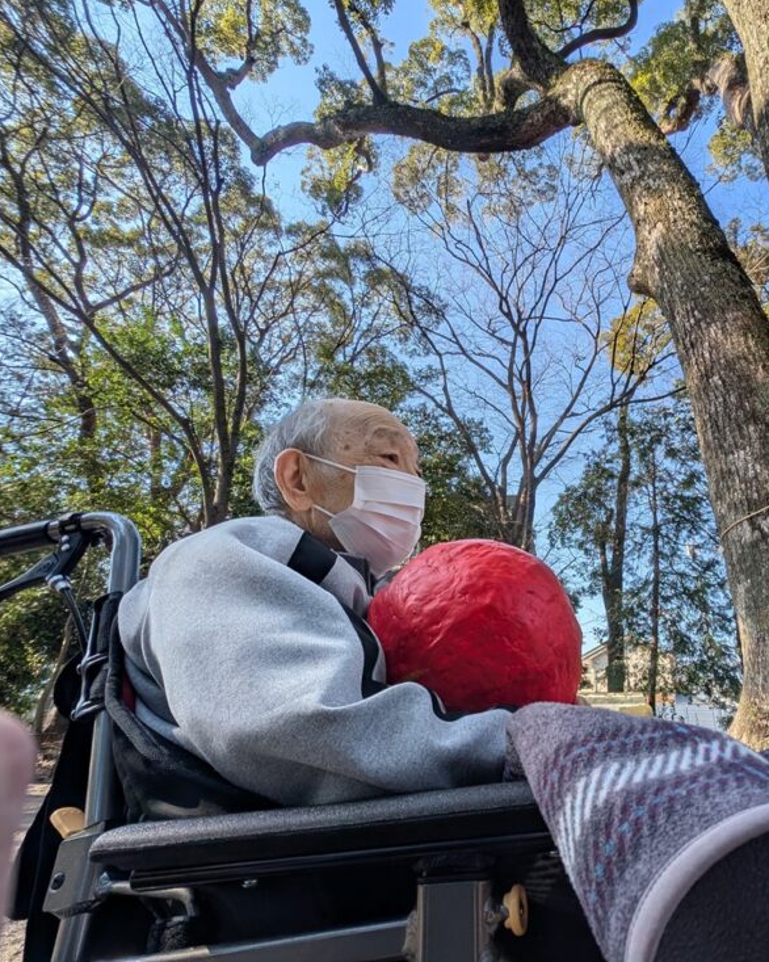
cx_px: 559
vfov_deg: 93.1
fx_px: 455
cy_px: 490
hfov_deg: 75.6
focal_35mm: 16
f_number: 1.95
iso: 38
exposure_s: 1/560
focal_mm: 2.23
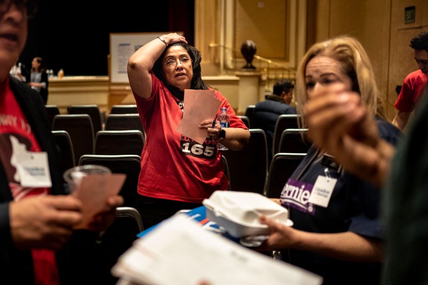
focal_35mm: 44
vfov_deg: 30.4
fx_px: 523
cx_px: 166
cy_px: 113
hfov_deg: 44.2
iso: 4000
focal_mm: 35
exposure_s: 1/320
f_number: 2
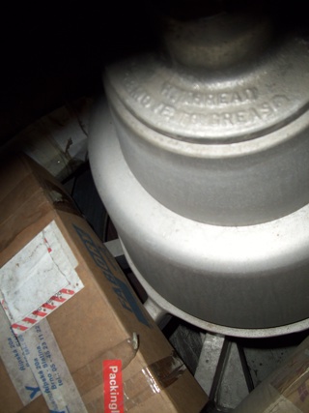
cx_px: 154
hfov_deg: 41.8
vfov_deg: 54.0
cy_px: 206
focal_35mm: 34
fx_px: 405
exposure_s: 1/40
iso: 80
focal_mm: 5.7
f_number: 2.9
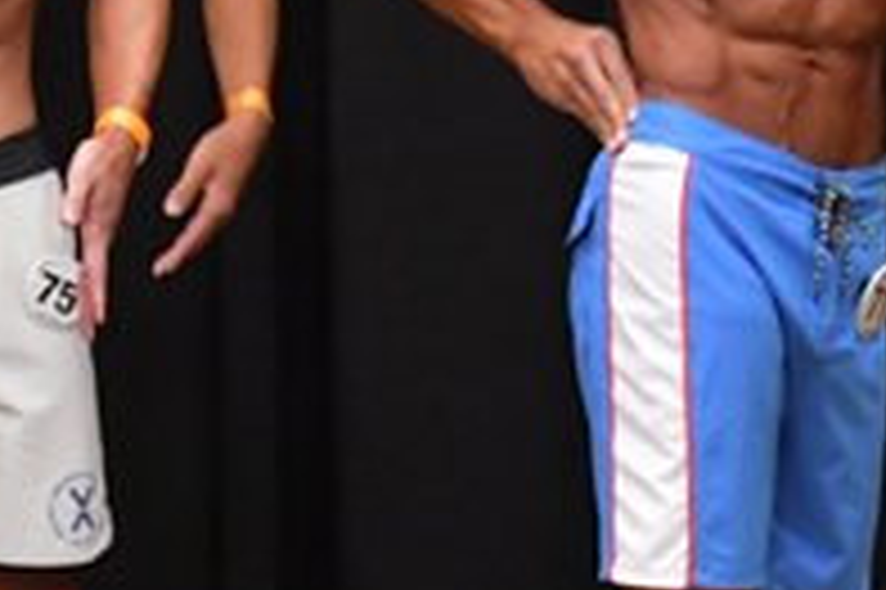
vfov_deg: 1.6
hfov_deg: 2.4
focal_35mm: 854
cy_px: 306
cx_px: -537
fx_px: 21000
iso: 6400
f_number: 5.6
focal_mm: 145
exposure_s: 1/400
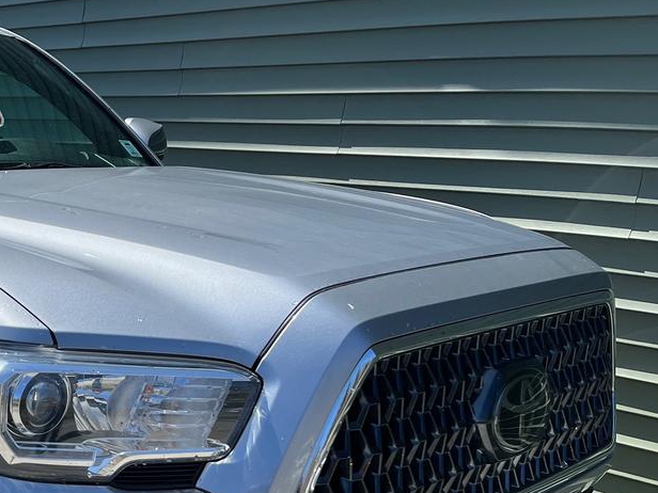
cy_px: 448
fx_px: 1026
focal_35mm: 54
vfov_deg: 26.1
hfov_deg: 32.3
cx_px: -20
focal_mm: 5.1
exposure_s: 1/4651
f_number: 1.6
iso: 50
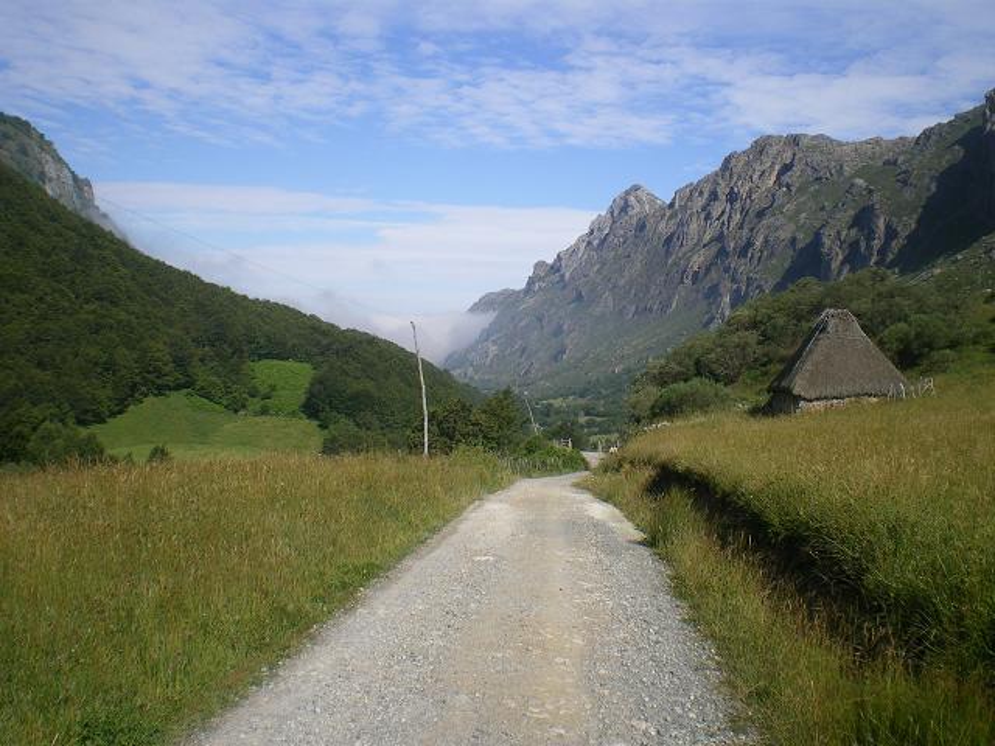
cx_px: 498
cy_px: 373
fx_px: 1092
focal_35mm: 38
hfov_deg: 49.0
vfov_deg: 37.7
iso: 64
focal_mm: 6.3
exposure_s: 1/500
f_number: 4.6
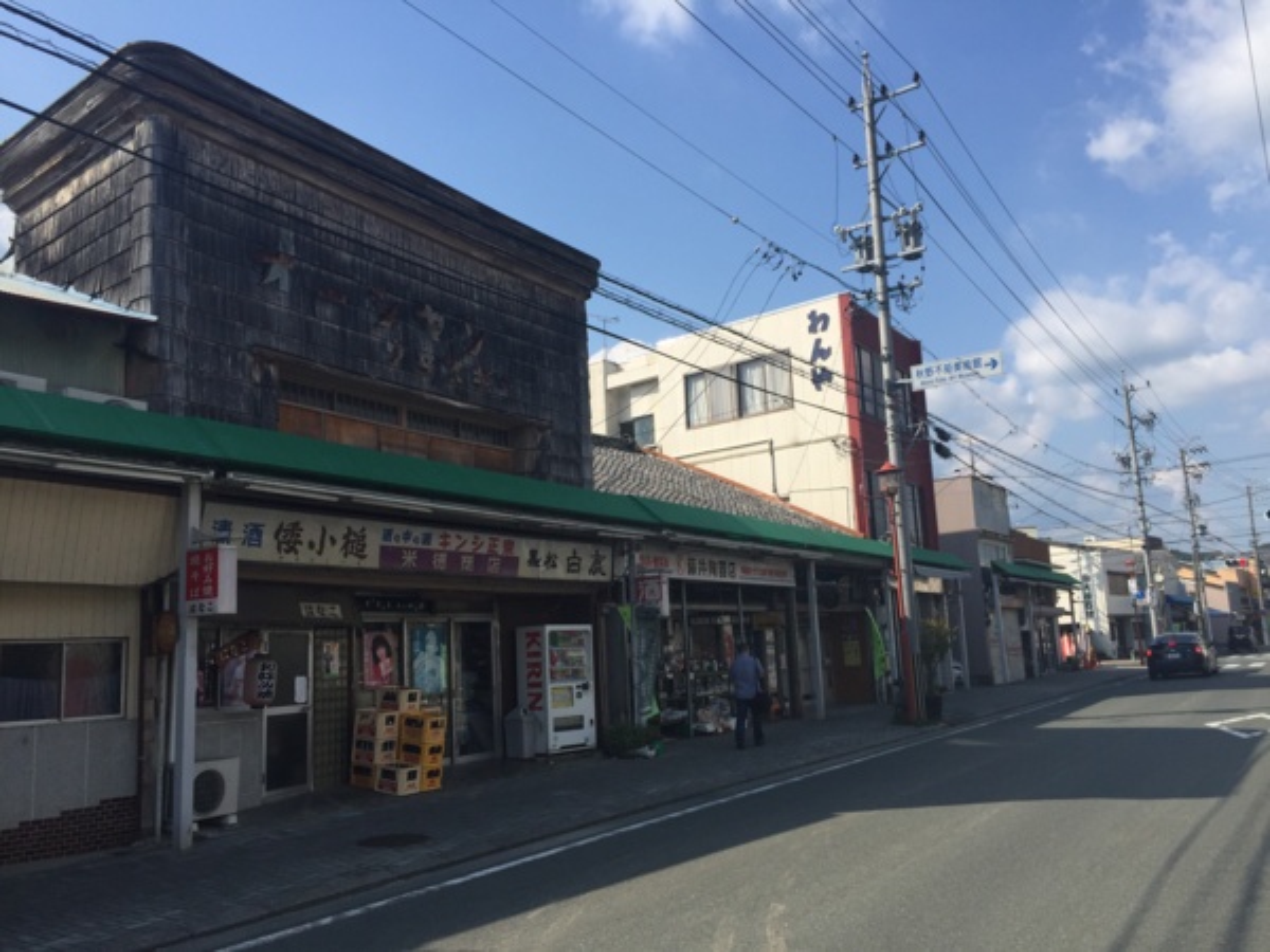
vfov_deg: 48.2
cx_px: 635
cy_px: 476
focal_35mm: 29
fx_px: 1064
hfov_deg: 61.7
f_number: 2.2
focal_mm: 4.15
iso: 32
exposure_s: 1/2825
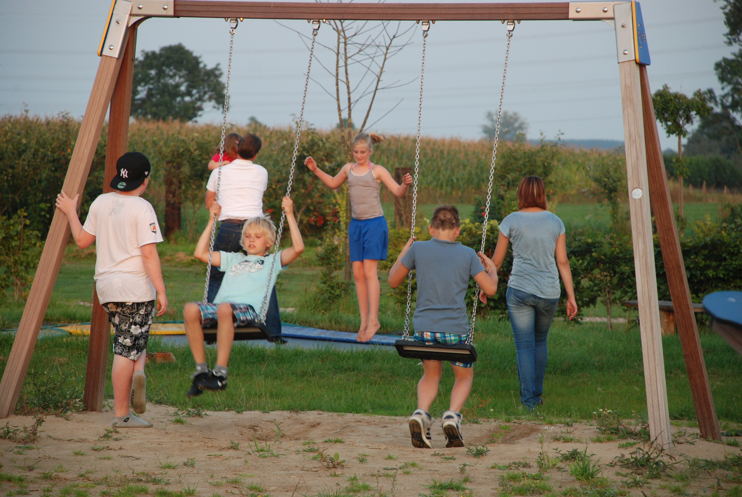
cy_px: 248
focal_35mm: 202
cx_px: 371
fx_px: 4179
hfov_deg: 10.1
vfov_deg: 6.8
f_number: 5.6
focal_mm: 135
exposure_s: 1/125
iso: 400
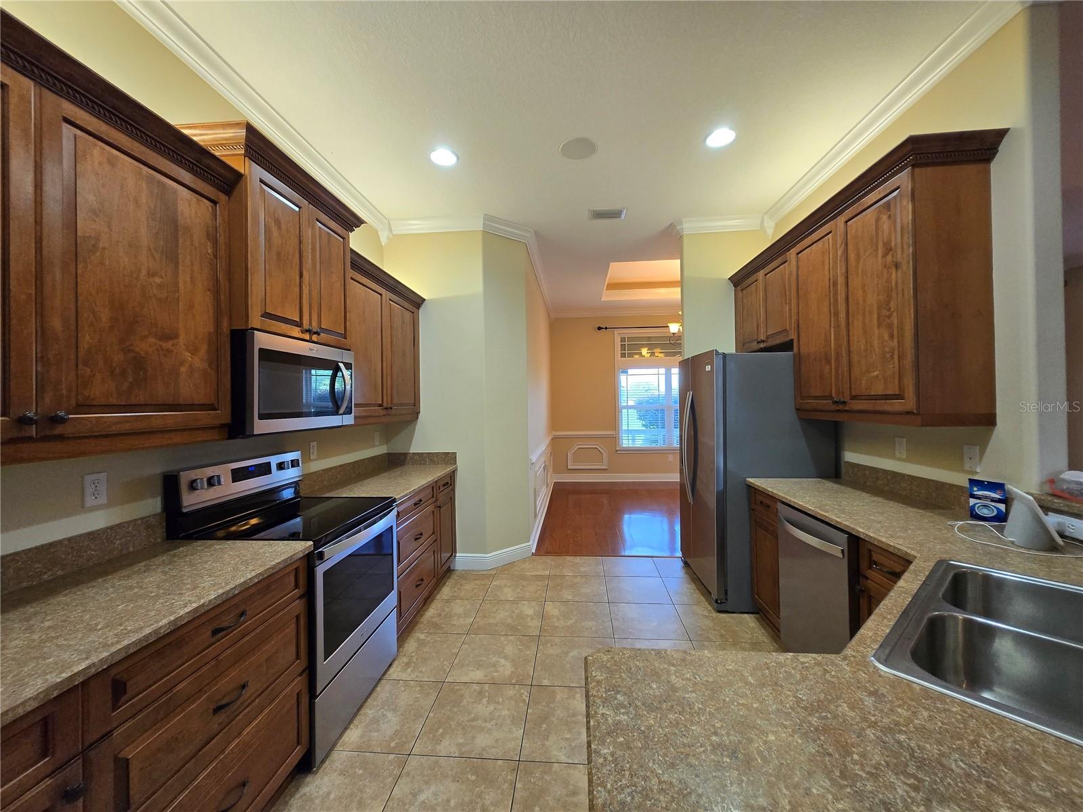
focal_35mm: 13
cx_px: 542
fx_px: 407
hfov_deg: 106.2
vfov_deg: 89.9
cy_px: 406
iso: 100
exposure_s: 1/60
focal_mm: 1.7
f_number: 2.2
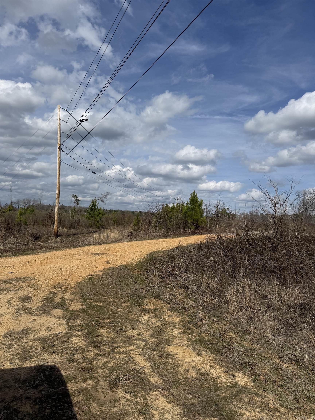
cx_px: 158
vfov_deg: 71.6
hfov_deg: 56.8
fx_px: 291
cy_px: 210
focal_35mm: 24
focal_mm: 6.76
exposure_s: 1/10309
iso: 80
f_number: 1.78
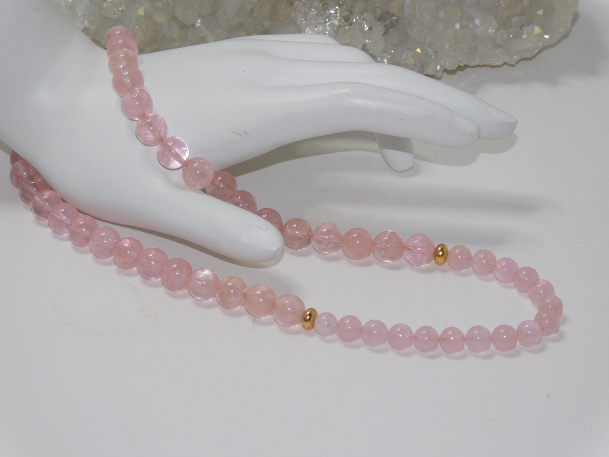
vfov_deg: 10.0
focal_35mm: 148
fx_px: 2604
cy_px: 228
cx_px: 304
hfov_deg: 13.3
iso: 200
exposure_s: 1/60
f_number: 5.1
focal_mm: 26.3
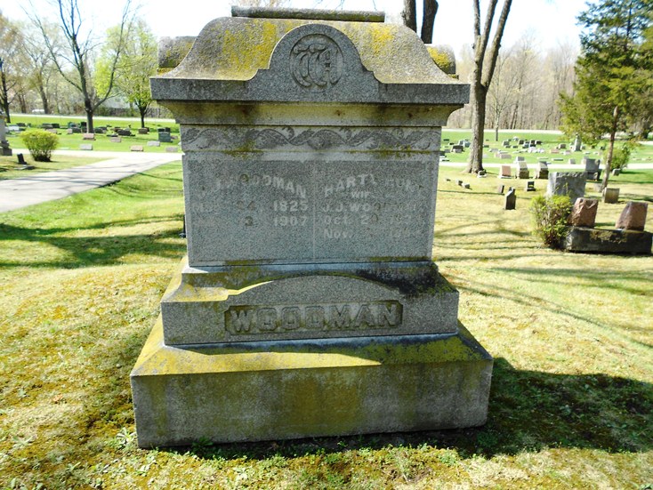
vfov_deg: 53.1
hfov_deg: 67.3
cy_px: 245
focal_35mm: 26
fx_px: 491
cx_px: 326
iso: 80
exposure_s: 1/200
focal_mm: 4.6
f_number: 3.2
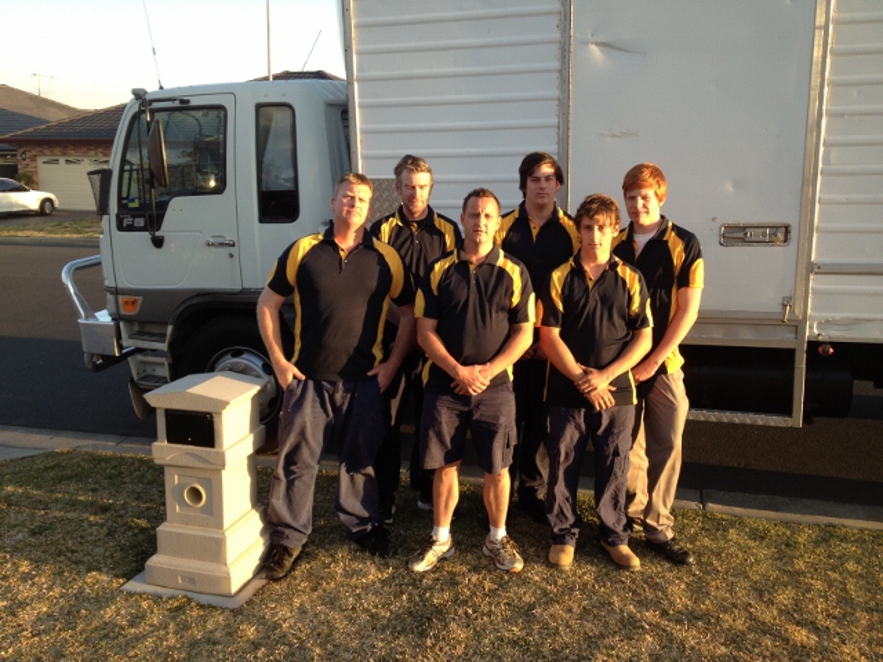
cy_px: 331
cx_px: 442
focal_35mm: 35
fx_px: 893
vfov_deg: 40.7
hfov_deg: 52.6
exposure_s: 1/224
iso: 64
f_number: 2.4
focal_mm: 4.28
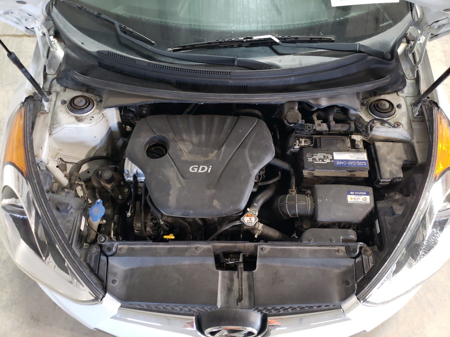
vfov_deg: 53.1
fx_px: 338
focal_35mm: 26
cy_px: 168
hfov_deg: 67.3
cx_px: 225
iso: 251
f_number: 1.5
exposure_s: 1/30
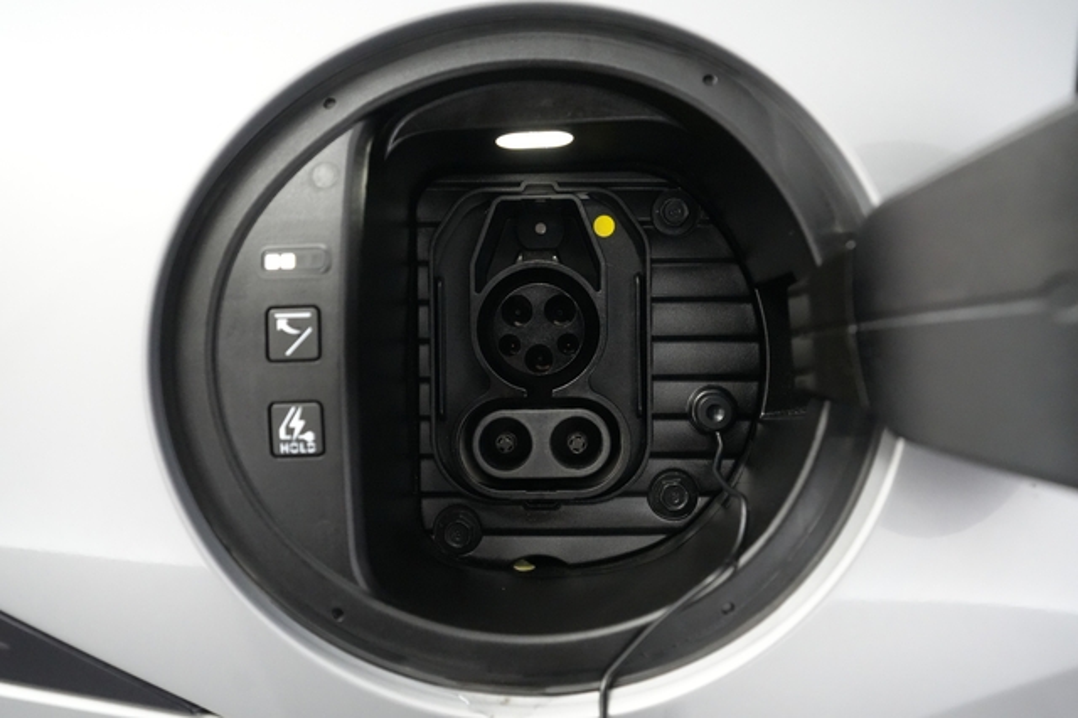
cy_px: 359
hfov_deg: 65.5
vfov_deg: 46.4
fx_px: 838
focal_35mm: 28
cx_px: 539
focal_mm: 28
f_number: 4
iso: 12800
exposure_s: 1/160
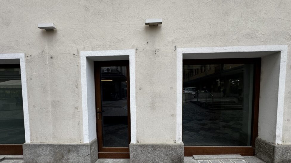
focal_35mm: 16
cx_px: 143
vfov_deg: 66.0
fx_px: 123
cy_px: 102
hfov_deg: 99.4
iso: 64
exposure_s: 1/99
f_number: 2.2
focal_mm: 2.22
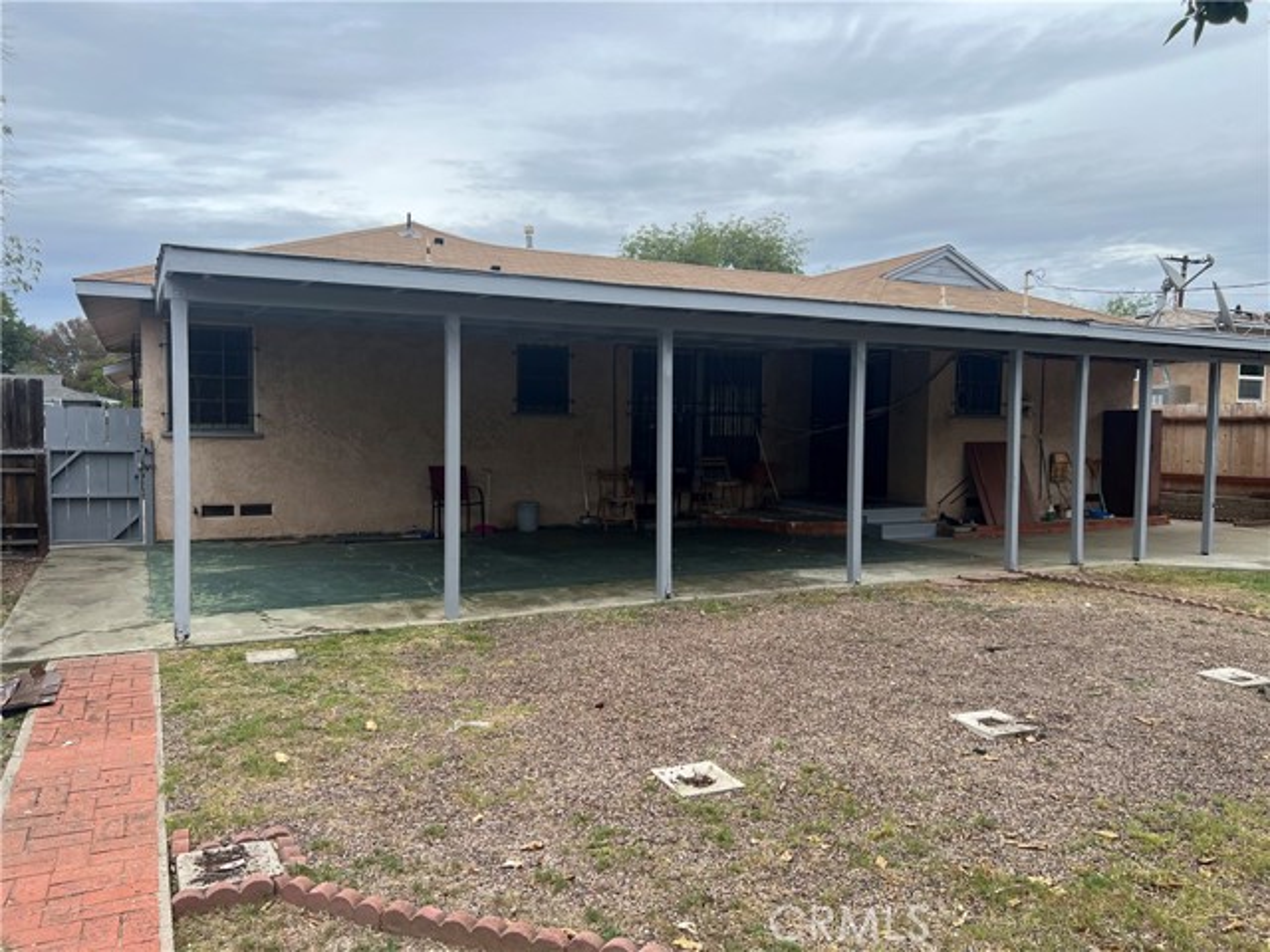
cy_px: 476
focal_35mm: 26
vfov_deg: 53.1
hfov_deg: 67.3
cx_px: 635
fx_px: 954
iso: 50
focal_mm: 5.7
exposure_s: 1/1183
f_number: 1.5
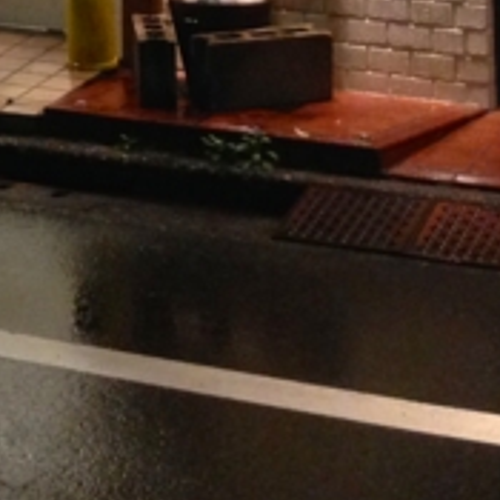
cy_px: -343
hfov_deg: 12.2
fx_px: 2173
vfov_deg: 12.2
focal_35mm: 133
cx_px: -349
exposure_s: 1/20
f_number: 2.4
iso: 250
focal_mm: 4.12
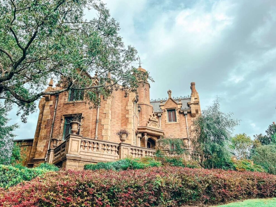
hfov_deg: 65.3
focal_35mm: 27
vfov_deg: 51.4
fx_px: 215
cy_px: 104
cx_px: 134
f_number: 1.6
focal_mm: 5.1
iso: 50
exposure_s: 1/3600
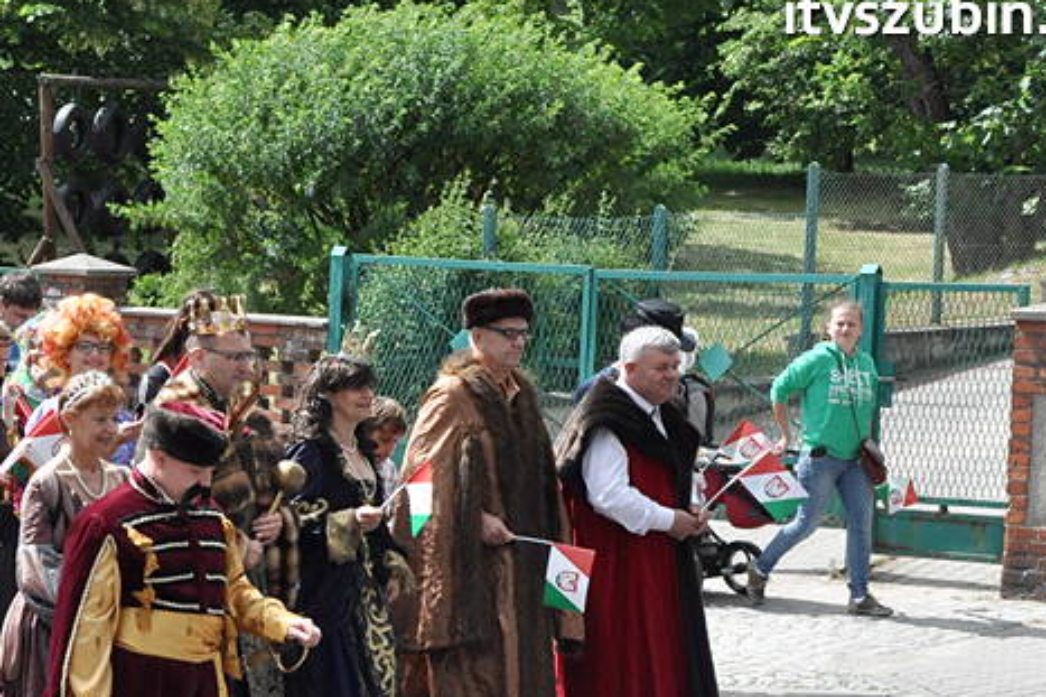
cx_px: 199
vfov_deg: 10.4
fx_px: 3805
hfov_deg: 15.5
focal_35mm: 131
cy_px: 570
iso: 1250
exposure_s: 1/640
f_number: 13
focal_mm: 48
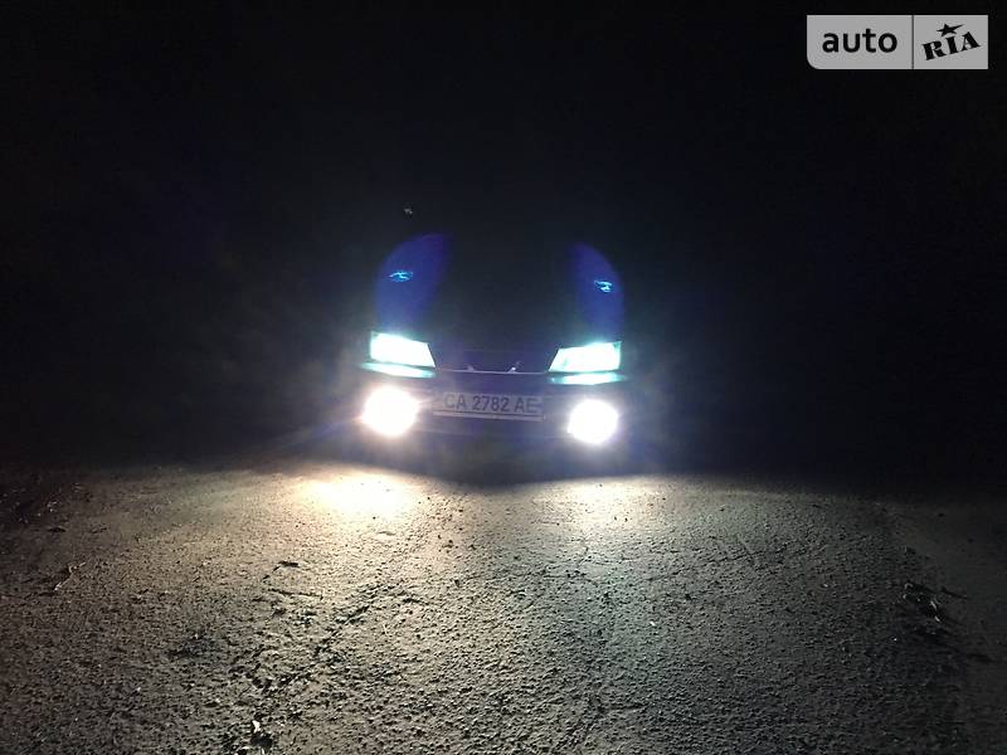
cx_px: 504
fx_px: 844
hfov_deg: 61.7
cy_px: 378
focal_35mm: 29
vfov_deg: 48.2
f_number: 2.2
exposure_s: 1/25
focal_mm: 4.2
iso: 200
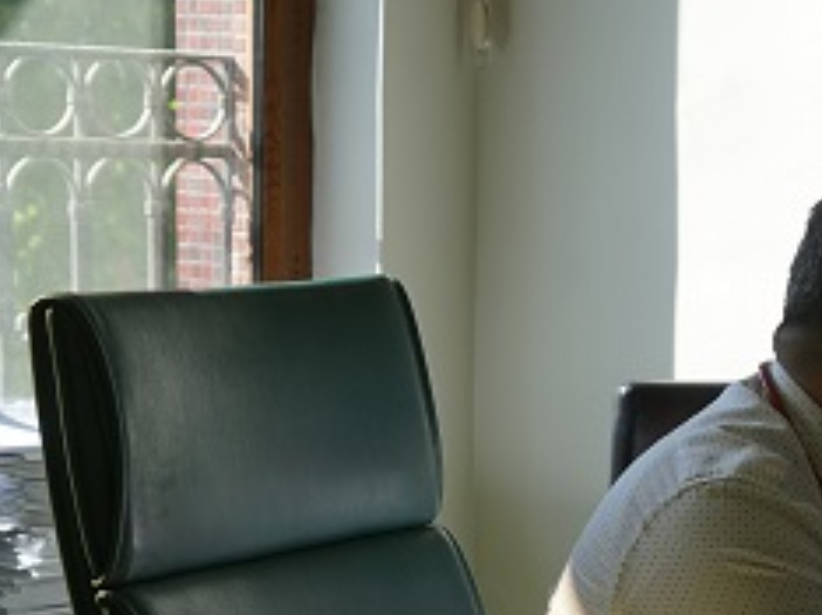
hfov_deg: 15.7
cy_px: 608
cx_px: 998
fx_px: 2870
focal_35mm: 121
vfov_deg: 12.1
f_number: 6.3
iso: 100
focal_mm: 49
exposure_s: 1/80
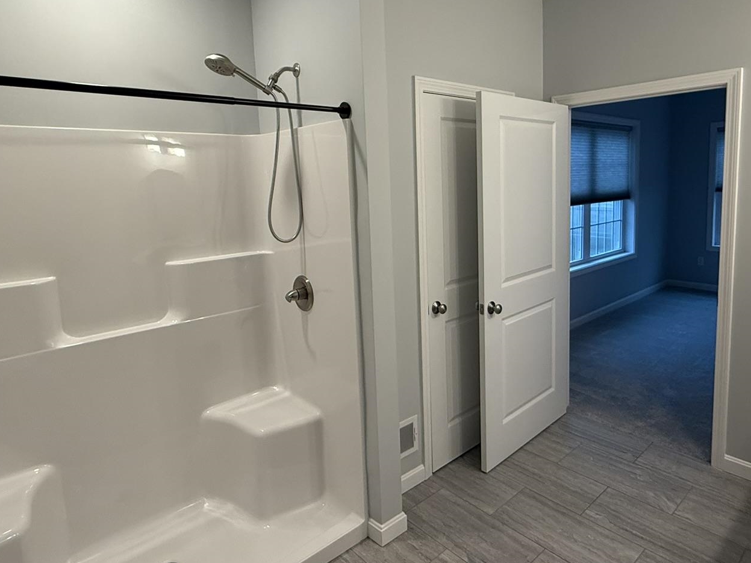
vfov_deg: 58.5
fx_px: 499
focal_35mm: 23
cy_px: 234
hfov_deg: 73.7
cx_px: 417
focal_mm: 2.22
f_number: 2.2
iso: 200
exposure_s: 1/120
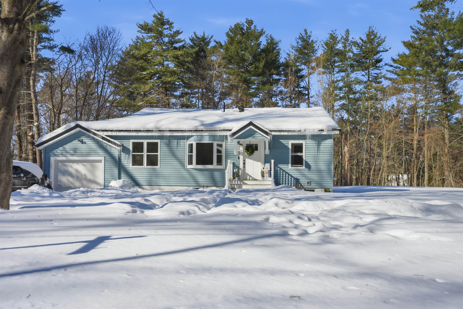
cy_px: 154
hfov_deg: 61.9
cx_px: 232
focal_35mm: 30
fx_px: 386
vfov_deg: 43.6
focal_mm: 30
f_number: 4.5
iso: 125
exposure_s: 1/8000
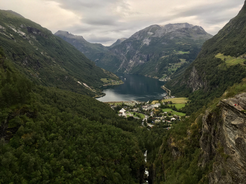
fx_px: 206
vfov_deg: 48.2
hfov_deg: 61.7
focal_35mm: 29
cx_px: 123
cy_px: 92
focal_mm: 4.15
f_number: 2.2
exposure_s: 1/196
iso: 25
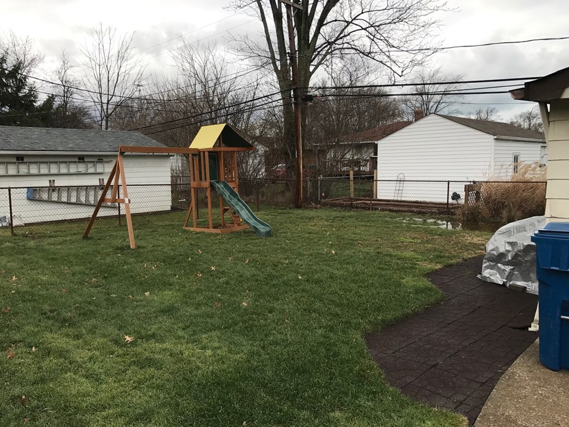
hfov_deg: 59.9
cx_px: 268
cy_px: 217
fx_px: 493
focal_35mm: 30
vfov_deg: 46.8
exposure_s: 1/431
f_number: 1.8
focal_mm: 3.99
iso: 20
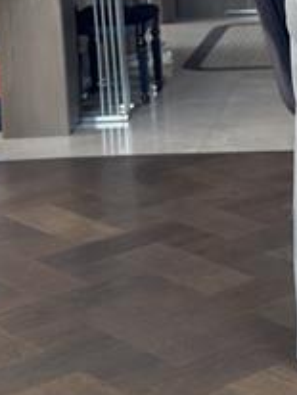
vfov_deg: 16.3
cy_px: -6
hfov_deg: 12.3
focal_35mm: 118
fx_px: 1347
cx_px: 343
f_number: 1.78
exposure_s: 1/60
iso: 160
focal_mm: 6.86
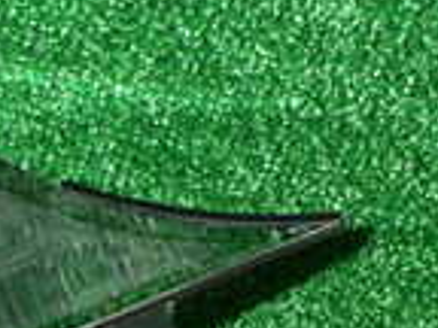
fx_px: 1480
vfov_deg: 12.0
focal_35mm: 117
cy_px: 513
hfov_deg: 15.4
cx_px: -243
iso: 320
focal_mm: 5.05
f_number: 6.3
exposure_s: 1/30
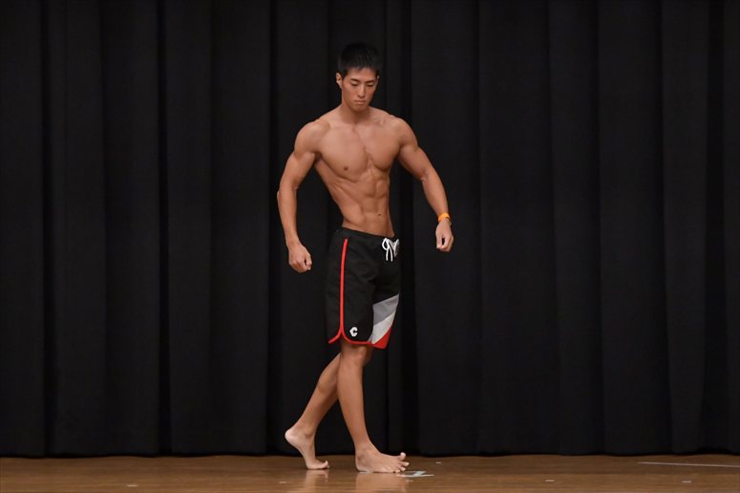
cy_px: 246
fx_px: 5239
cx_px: 370
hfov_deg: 8.1
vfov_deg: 5.4
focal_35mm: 255
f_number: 5.6
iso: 6400
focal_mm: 170
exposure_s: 1/400
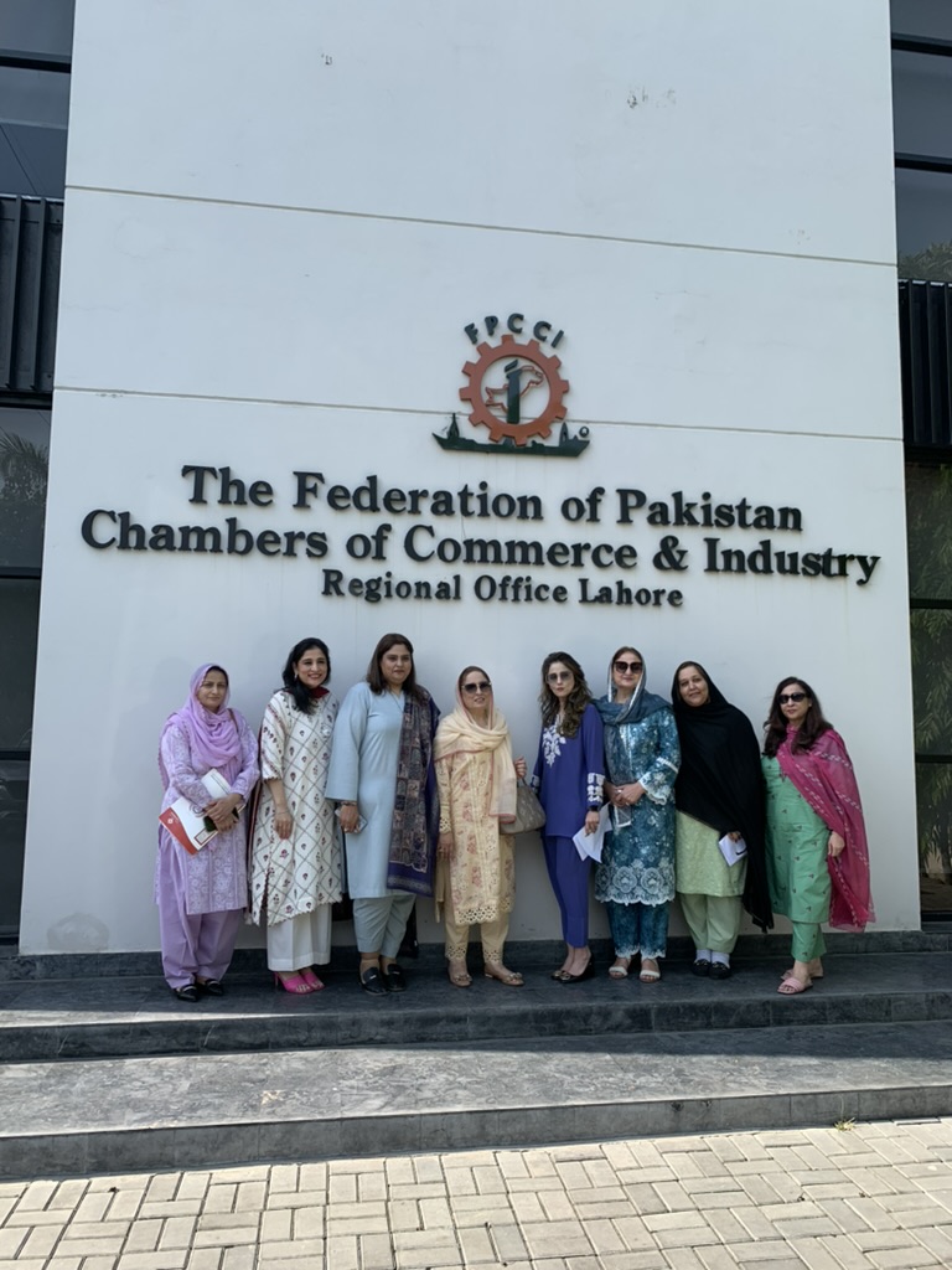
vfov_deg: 67.3
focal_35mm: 26
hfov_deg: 53.1
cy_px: 635
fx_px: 953
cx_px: 476
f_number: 1.8
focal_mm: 4.25
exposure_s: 1/783
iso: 25
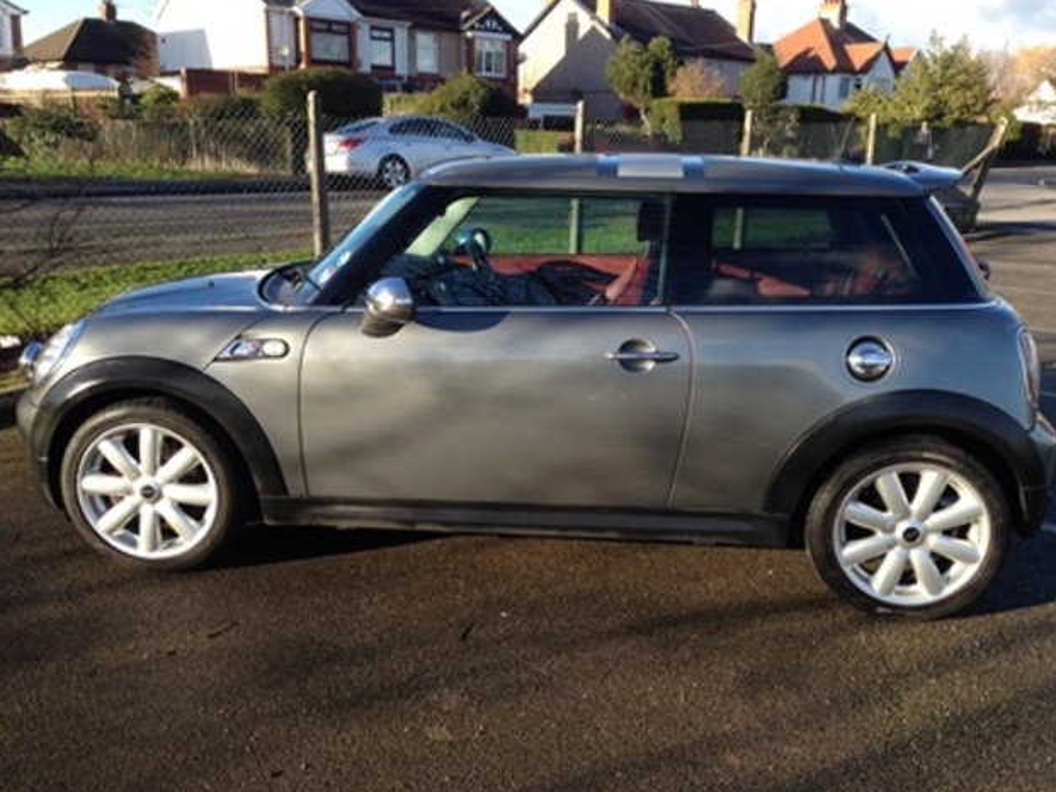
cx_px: 541
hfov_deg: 53.9
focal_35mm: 34
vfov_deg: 41.8
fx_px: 1037
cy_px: 389
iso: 50
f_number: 2.4
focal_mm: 4.12
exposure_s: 1/414
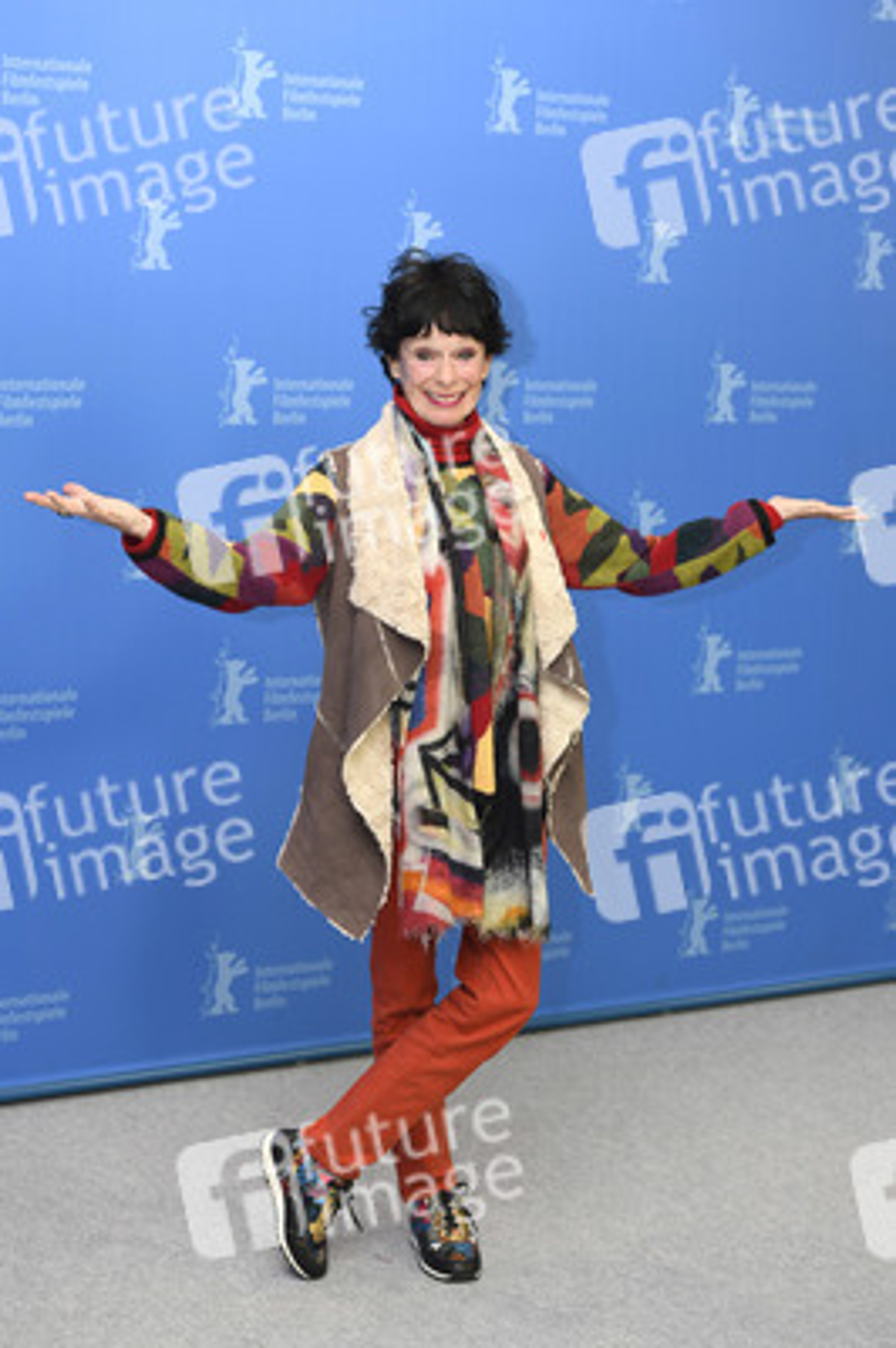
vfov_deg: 28.9
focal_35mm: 70
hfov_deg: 19.4
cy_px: 674
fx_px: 2618
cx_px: 448
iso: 800
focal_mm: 70
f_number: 3.5
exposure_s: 1/320
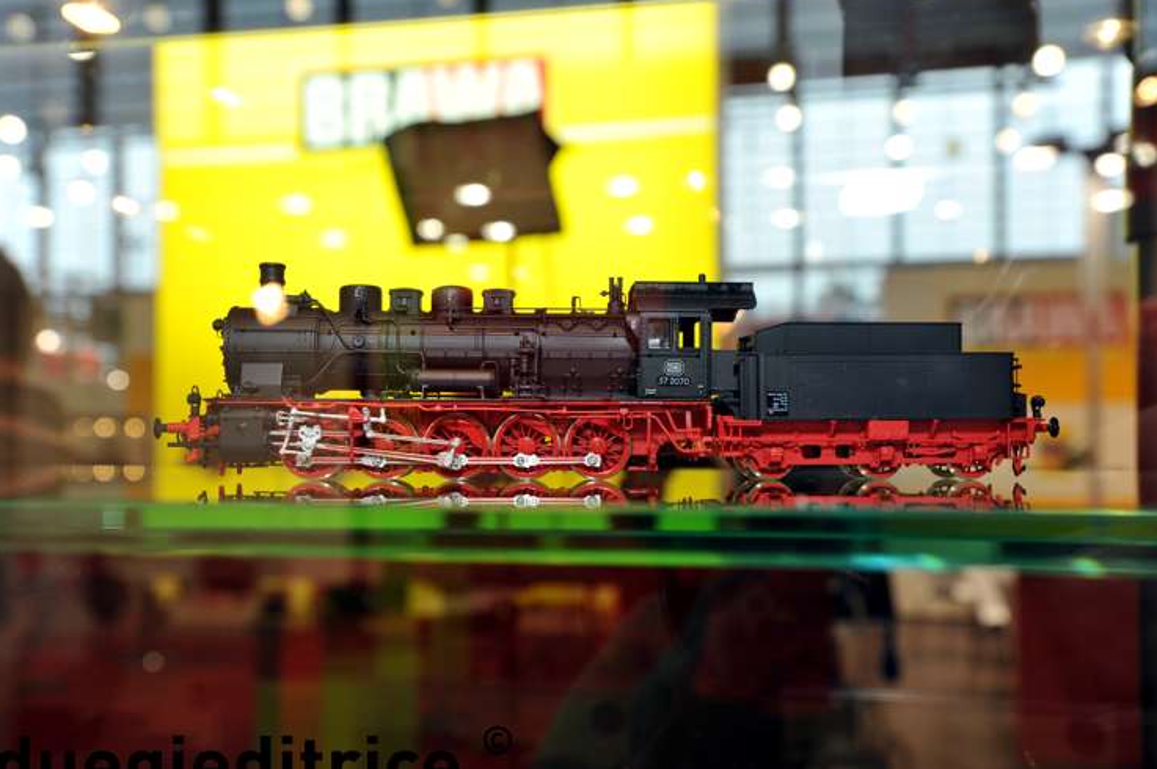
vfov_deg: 35.0
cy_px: 402
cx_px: 595
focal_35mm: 38
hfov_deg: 50.7
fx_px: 1220
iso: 800
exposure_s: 1/80
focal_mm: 35
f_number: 8
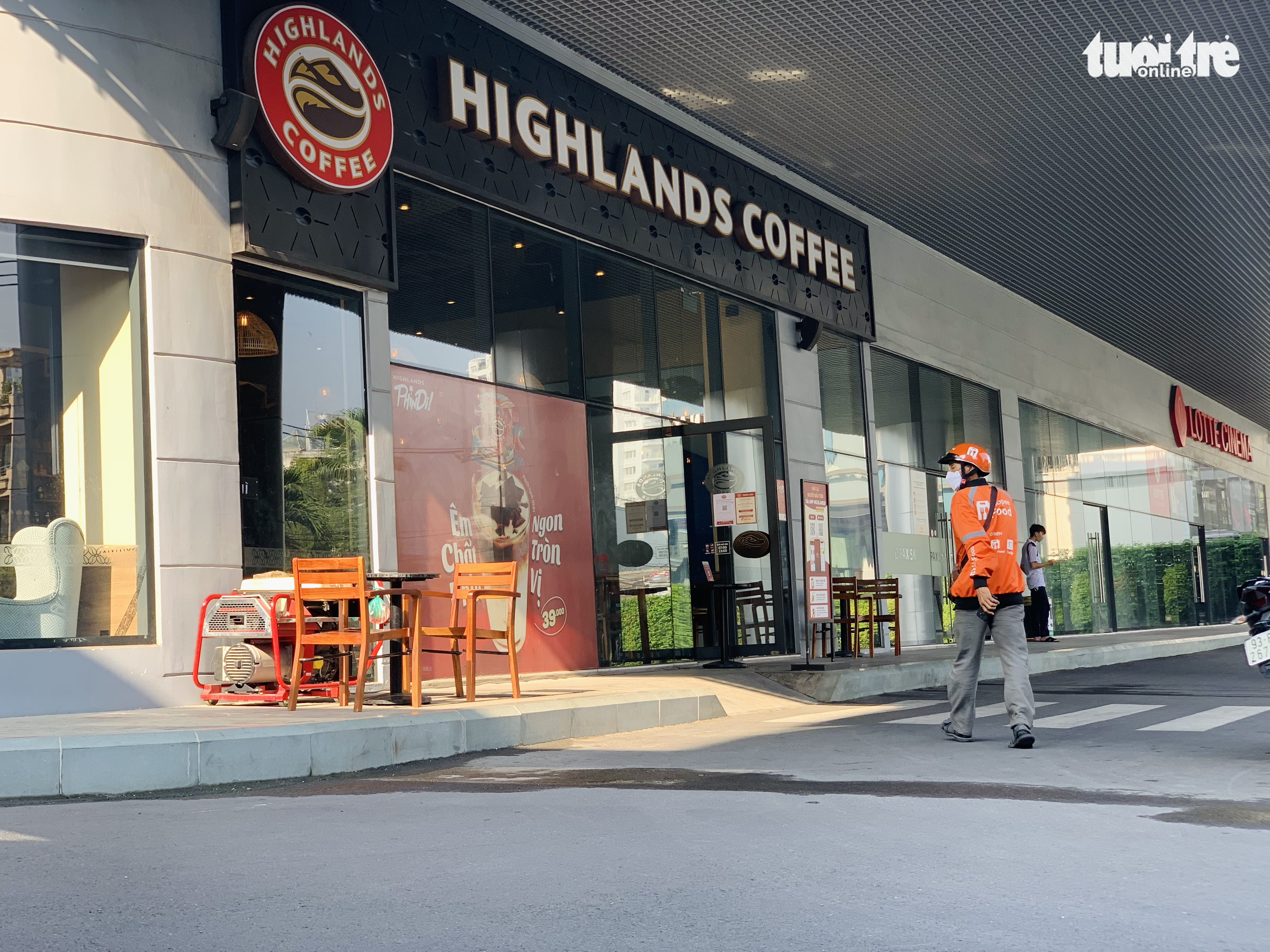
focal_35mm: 52
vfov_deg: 28.0
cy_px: 476
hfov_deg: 36.8
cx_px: 635
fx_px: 1908
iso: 25
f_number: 2.4
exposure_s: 1/122
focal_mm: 6
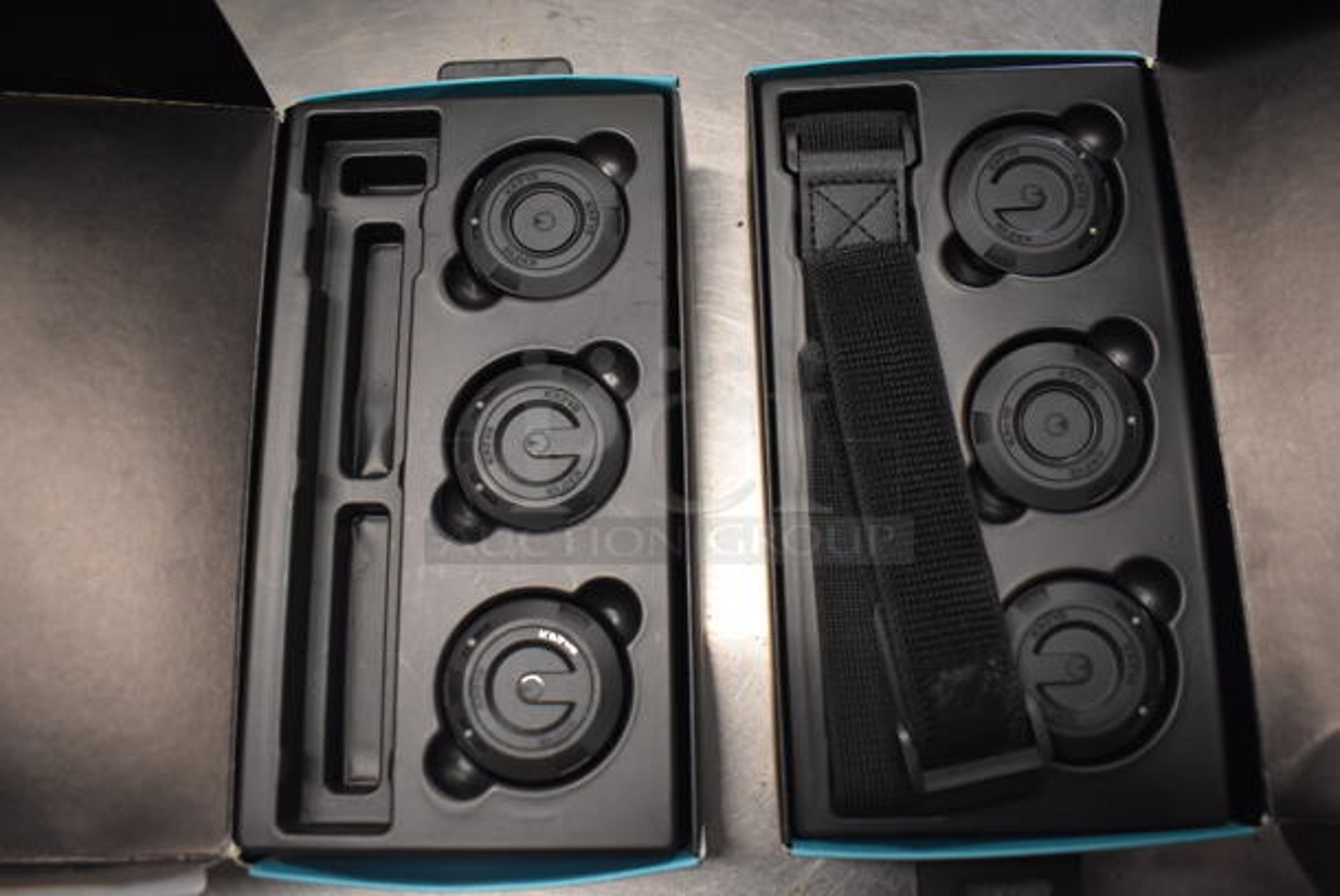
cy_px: 448
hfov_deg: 67.3
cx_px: 670
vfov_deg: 48.0
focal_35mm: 27
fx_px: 1006
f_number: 3.5
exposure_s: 1/125
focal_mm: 18
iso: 2800
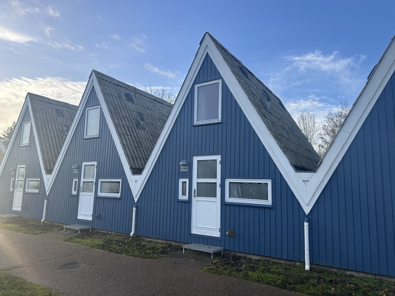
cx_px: 198
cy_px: 148
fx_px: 274
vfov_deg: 56.8
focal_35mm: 24
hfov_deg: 71.6
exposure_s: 1/1095
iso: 80
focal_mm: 6.86
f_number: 1.78
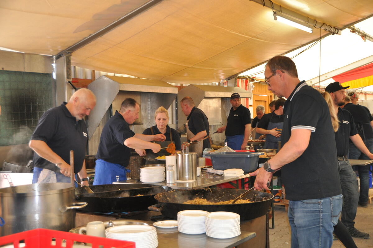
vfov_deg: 28.0
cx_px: 186
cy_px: 124
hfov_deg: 41.2
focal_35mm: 48
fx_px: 497
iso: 800
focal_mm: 32
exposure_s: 1/125
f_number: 4.2
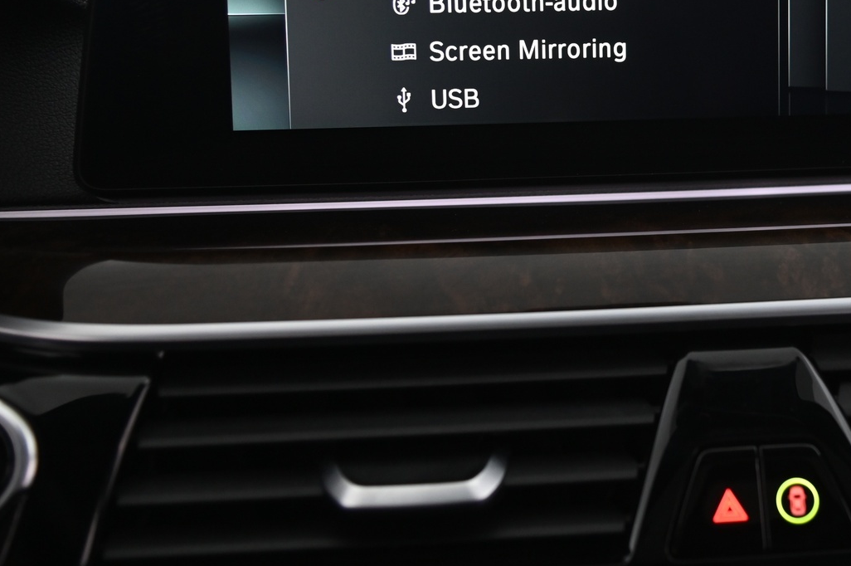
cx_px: 625
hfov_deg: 26.4
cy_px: 160
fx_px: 1795
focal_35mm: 76
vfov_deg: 17.8
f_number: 4
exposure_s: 1/30
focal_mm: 48
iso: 2000
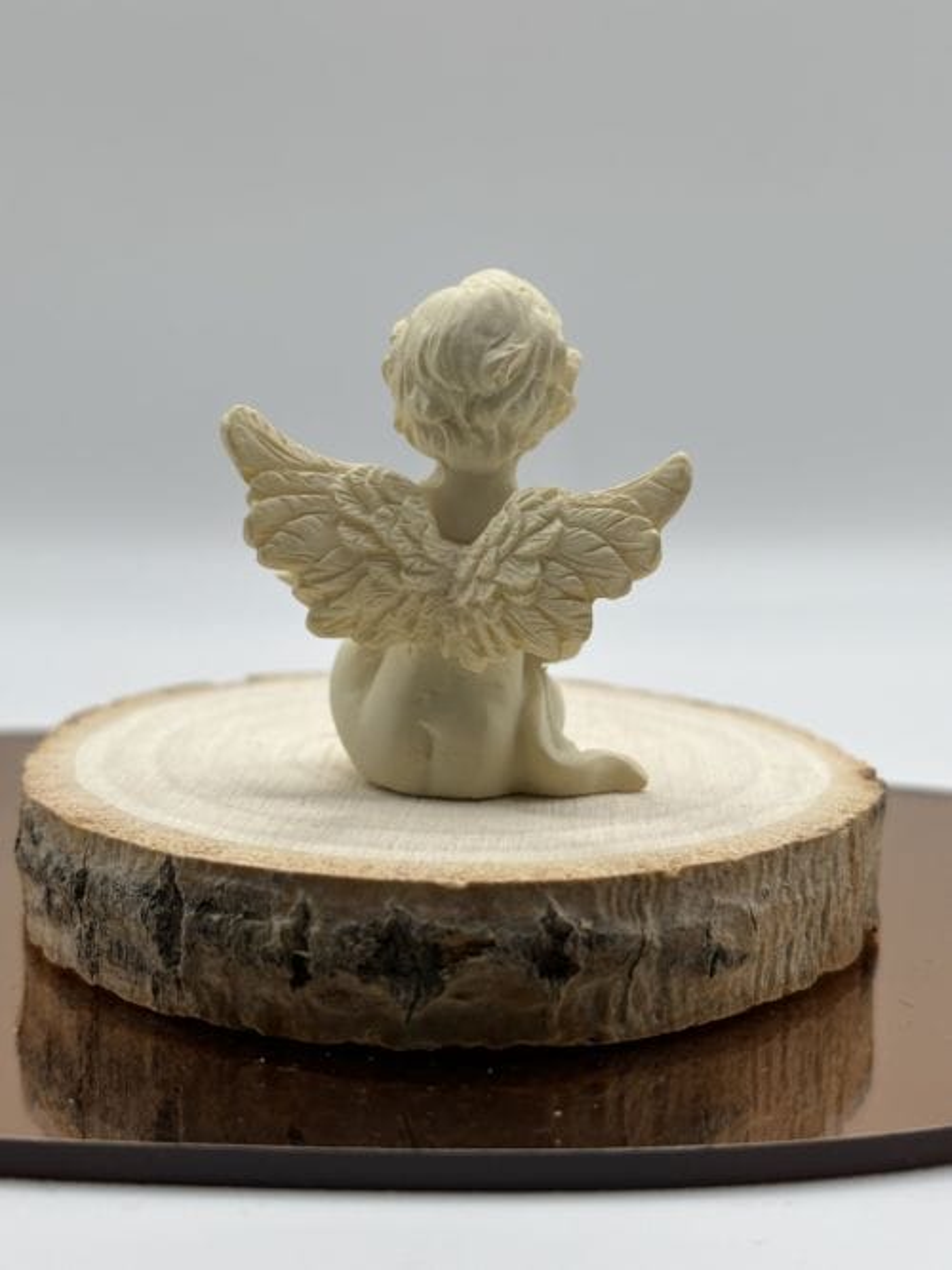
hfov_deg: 28.0
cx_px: 476
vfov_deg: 36.8
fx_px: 1907
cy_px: 635
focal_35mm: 52
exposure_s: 1/364
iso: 32
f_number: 1.6
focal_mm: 5.96
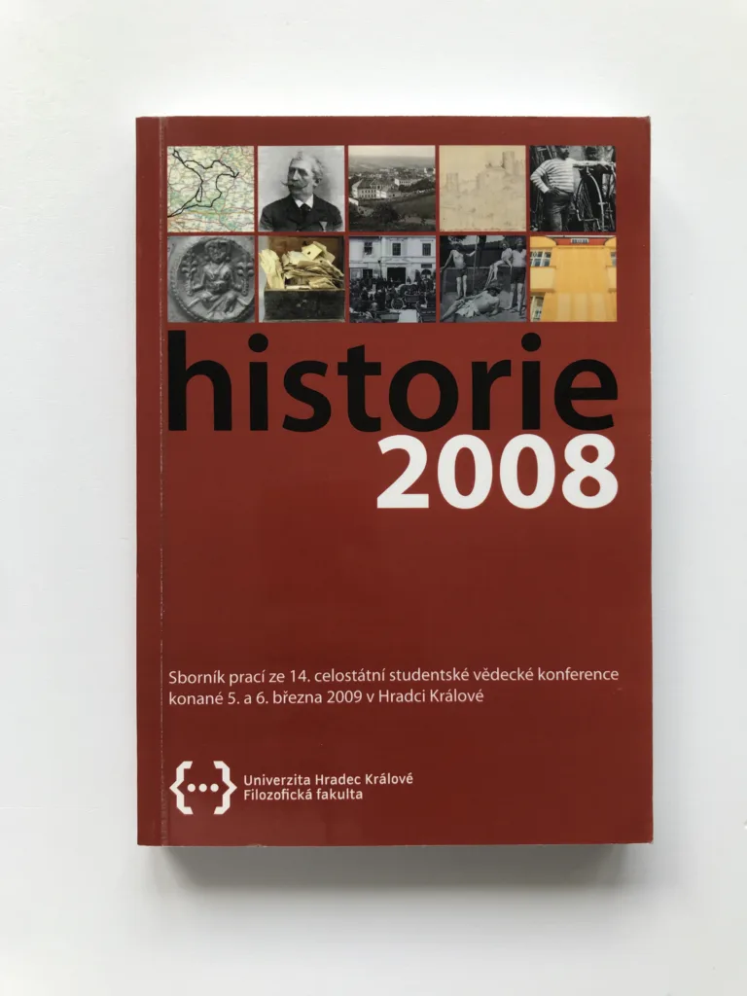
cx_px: 374
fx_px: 806
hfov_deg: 49.7
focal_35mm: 28
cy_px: 498
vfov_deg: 63.4
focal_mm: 3.99
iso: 25
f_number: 1.8
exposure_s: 1/100
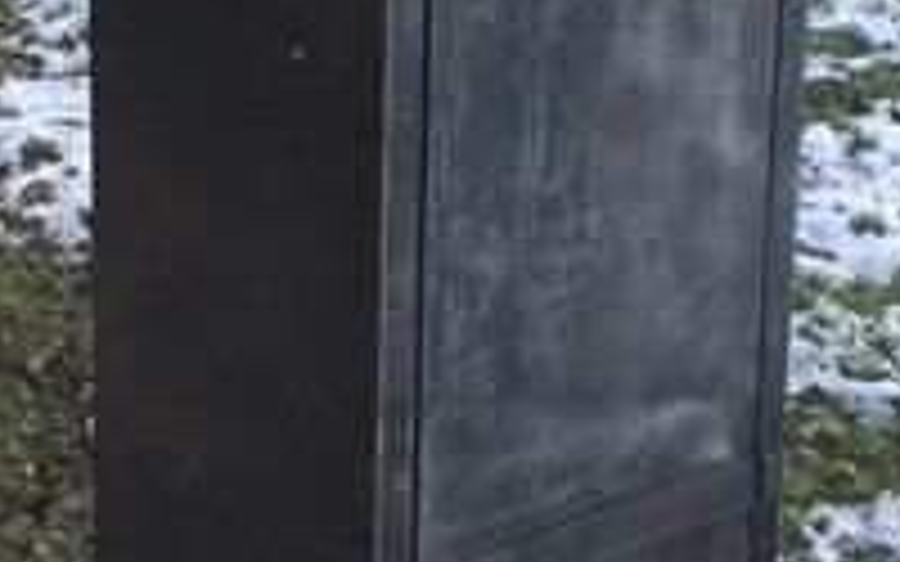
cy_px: -211
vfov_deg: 13.6
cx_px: 356
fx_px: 2257
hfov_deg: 22.5
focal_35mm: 92
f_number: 2.2
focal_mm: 4.15
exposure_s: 1/114
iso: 32
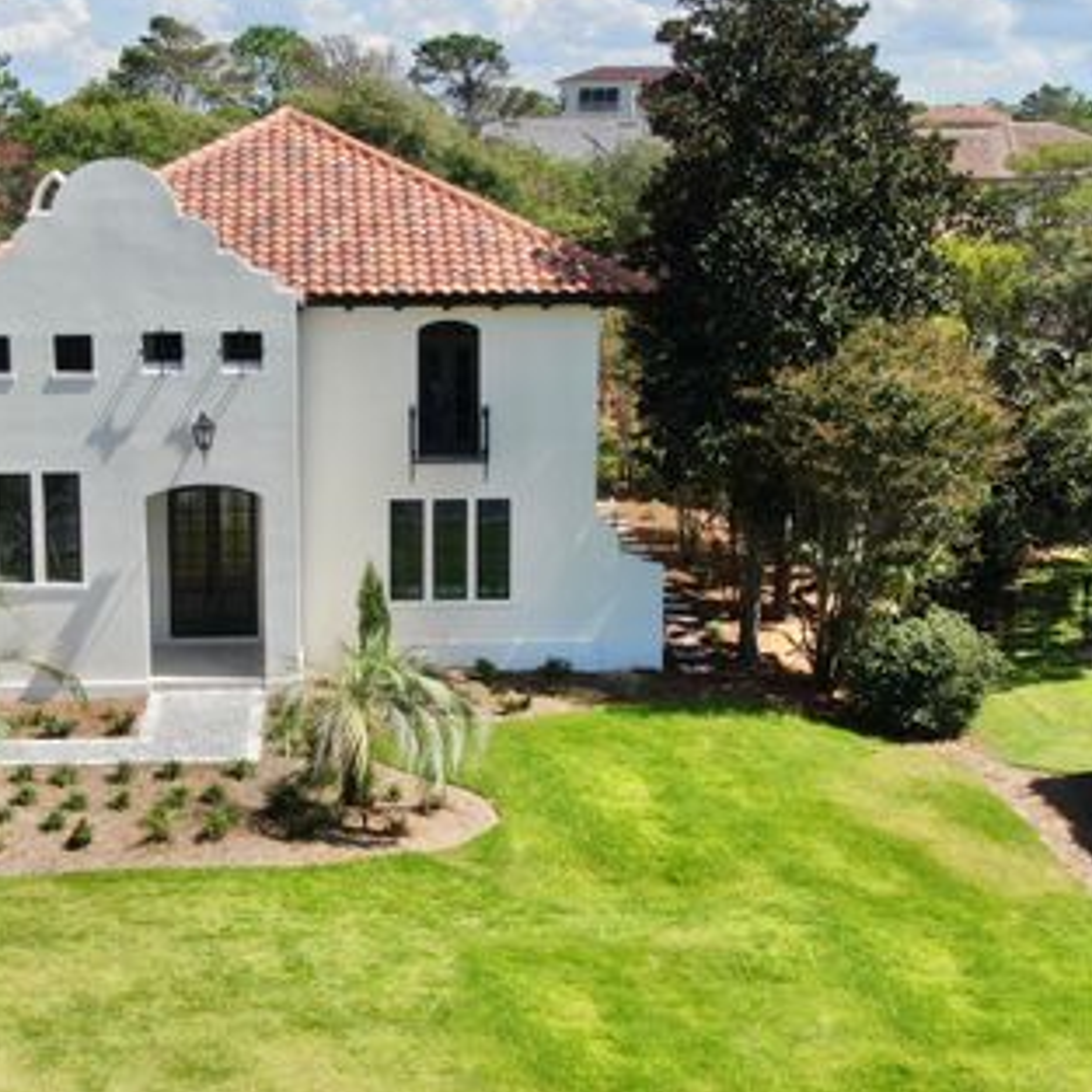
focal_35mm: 41
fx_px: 1463
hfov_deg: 40.0
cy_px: 490
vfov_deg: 40.9
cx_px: 293
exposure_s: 1/1250
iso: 100
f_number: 3
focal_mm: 5
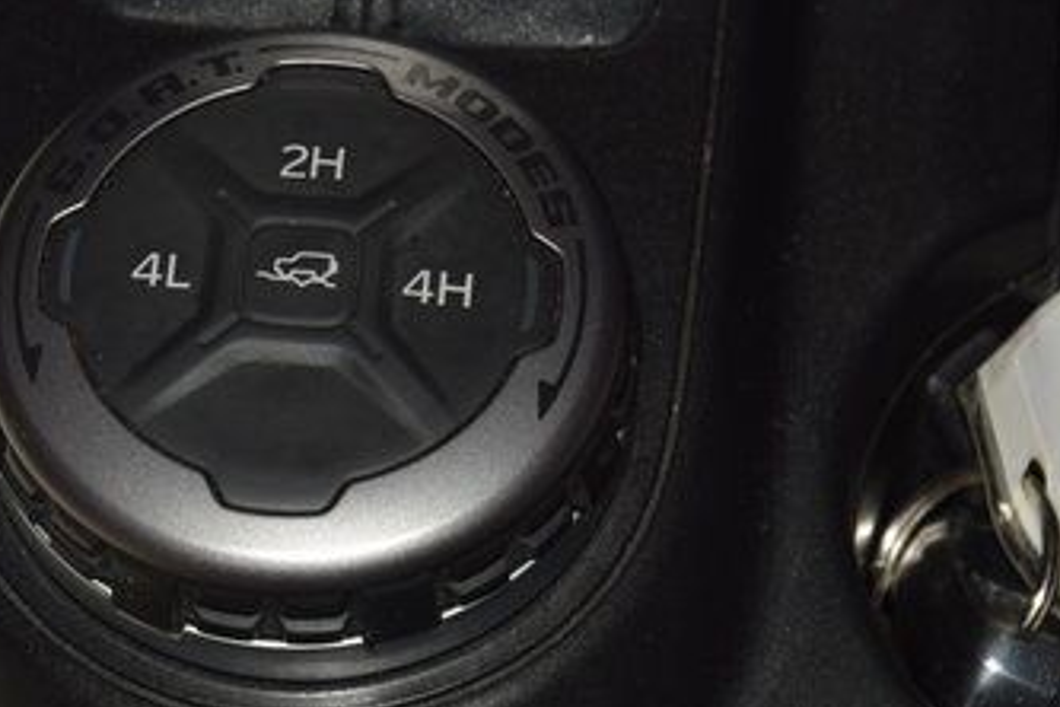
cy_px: 237
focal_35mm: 202
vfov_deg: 6.8
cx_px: 306
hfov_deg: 10.2
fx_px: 5947
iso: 100
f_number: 8
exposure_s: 1/125
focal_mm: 70
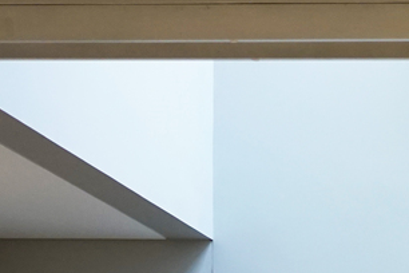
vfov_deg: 7.2
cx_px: 663
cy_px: 551
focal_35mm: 183
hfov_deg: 10.7
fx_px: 2079
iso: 1000
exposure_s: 1/125
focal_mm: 28
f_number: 3.2
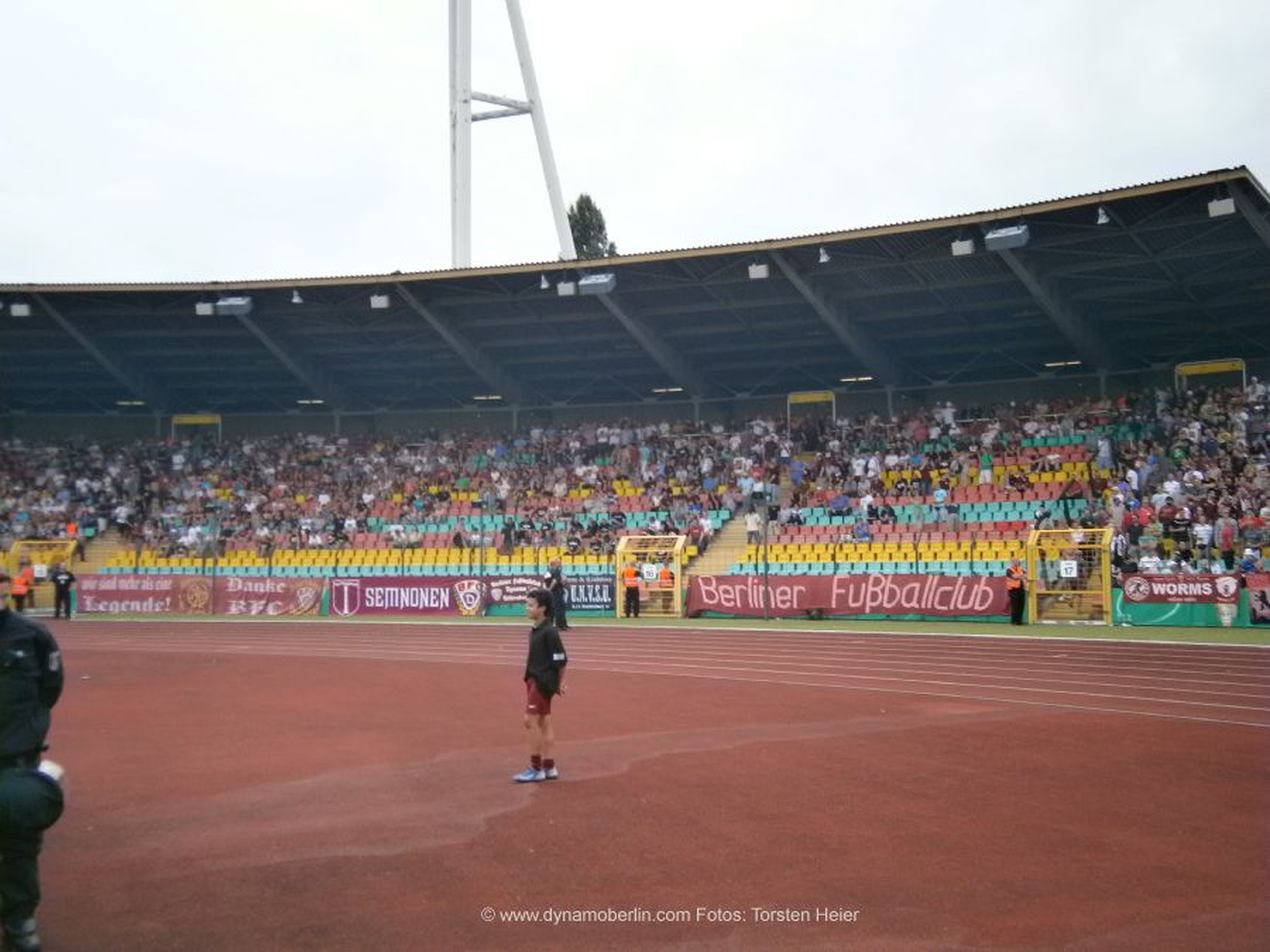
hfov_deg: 51.4
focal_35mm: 36
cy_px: 476
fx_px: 1321
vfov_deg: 39.7
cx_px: 635
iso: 80
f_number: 8.7
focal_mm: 6.4
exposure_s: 1/50
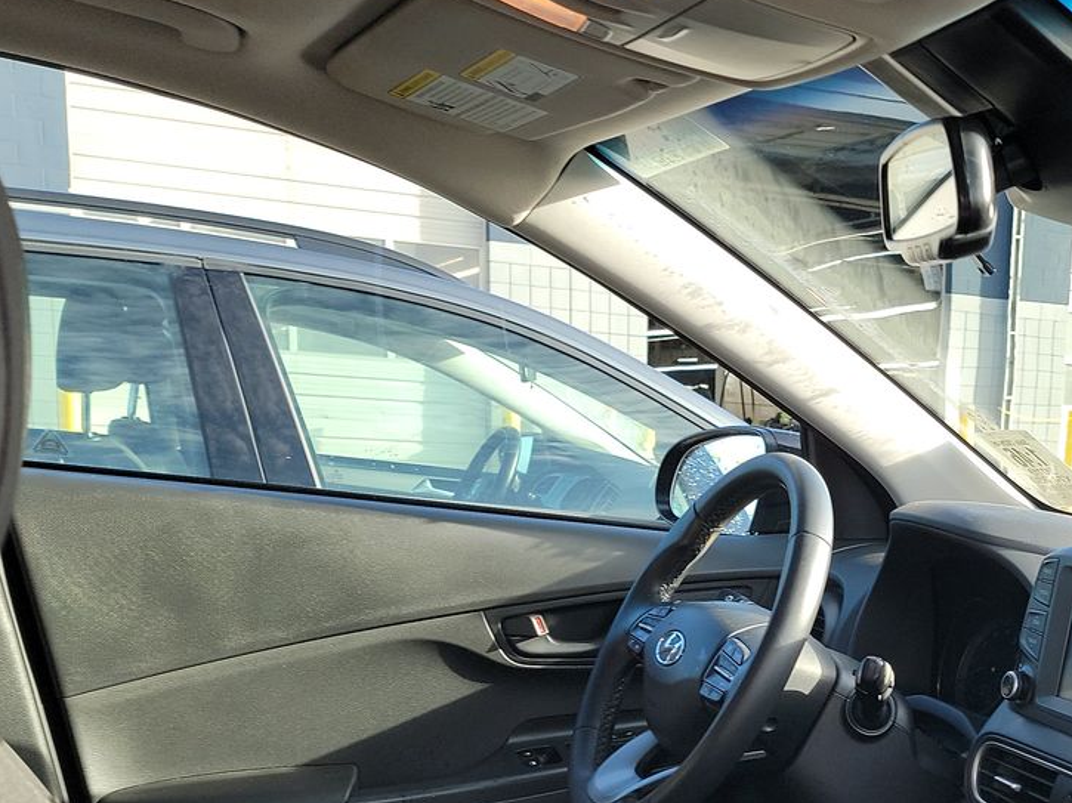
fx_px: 1641
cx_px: 943
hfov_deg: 34.4
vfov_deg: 26.7
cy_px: 701
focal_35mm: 53
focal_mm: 6.7
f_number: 1.8
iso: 53
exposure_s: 1/119
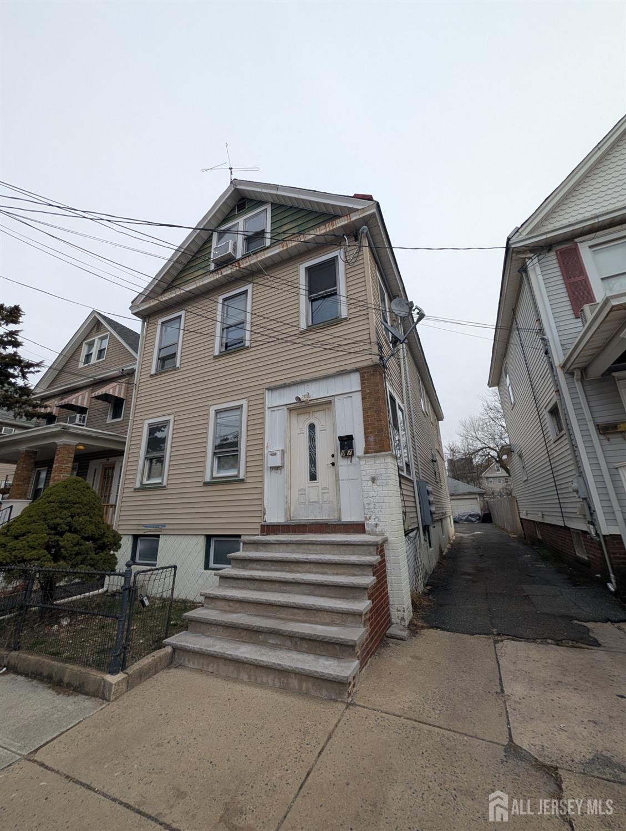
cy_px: 416
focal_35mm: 12
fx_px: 289
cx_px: 313
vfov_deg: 110.4
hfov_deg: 94.7
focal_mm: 2.02
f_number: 1.7
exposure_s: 1/2786
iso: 51
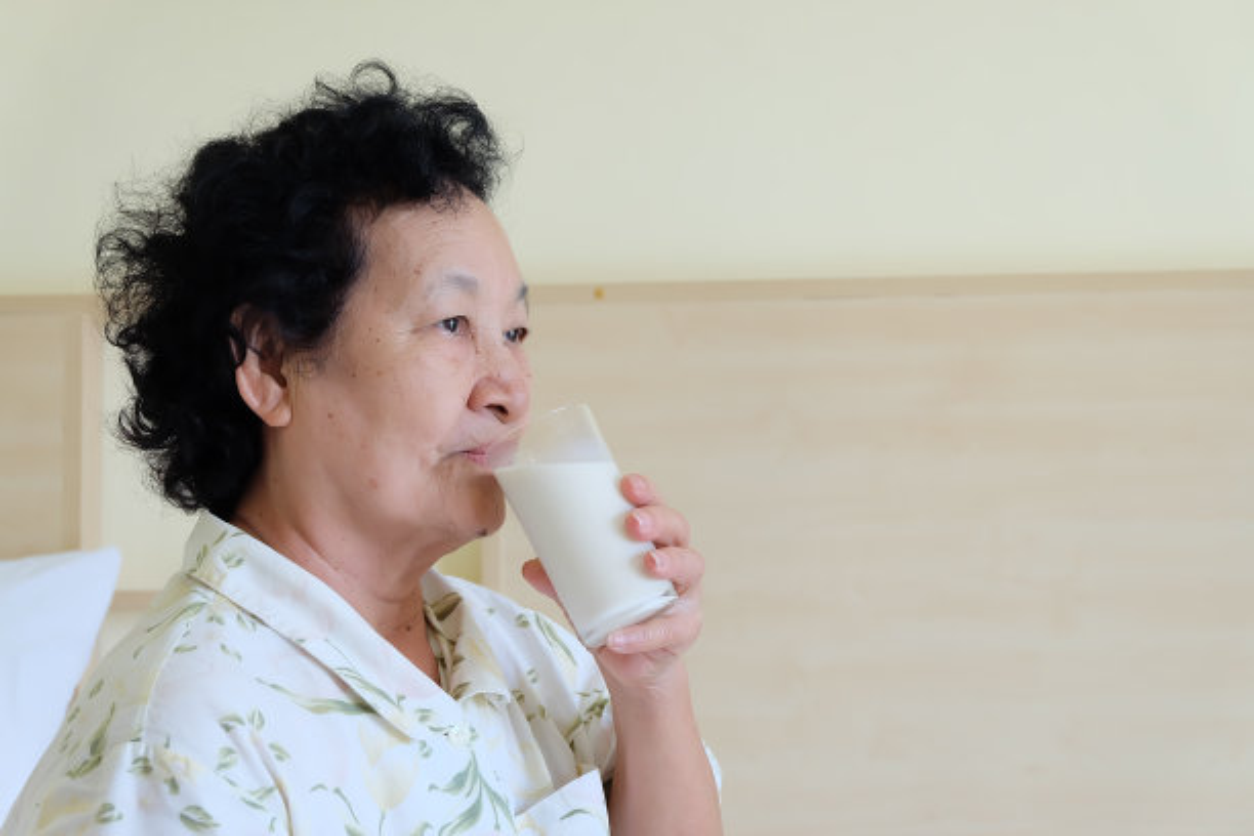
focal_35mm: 75
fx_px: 2612
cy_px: 418
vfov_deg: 18.2
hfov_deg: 27.0
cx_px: 627
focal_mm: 50
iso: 500
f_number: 5.6
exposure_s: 1/30
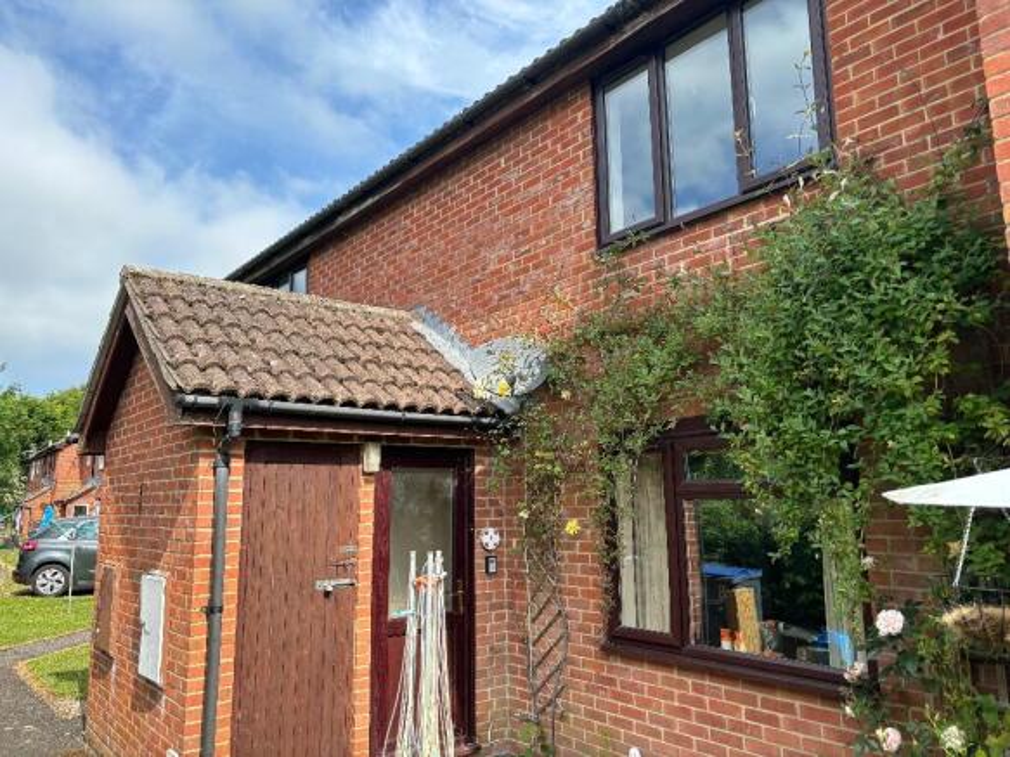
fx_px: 758
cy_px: 378
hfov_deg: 67.3
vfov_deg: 53.0
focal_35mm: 26
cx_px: 505
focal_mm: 5.96
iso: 50
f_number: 1.6
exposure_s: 1/1295
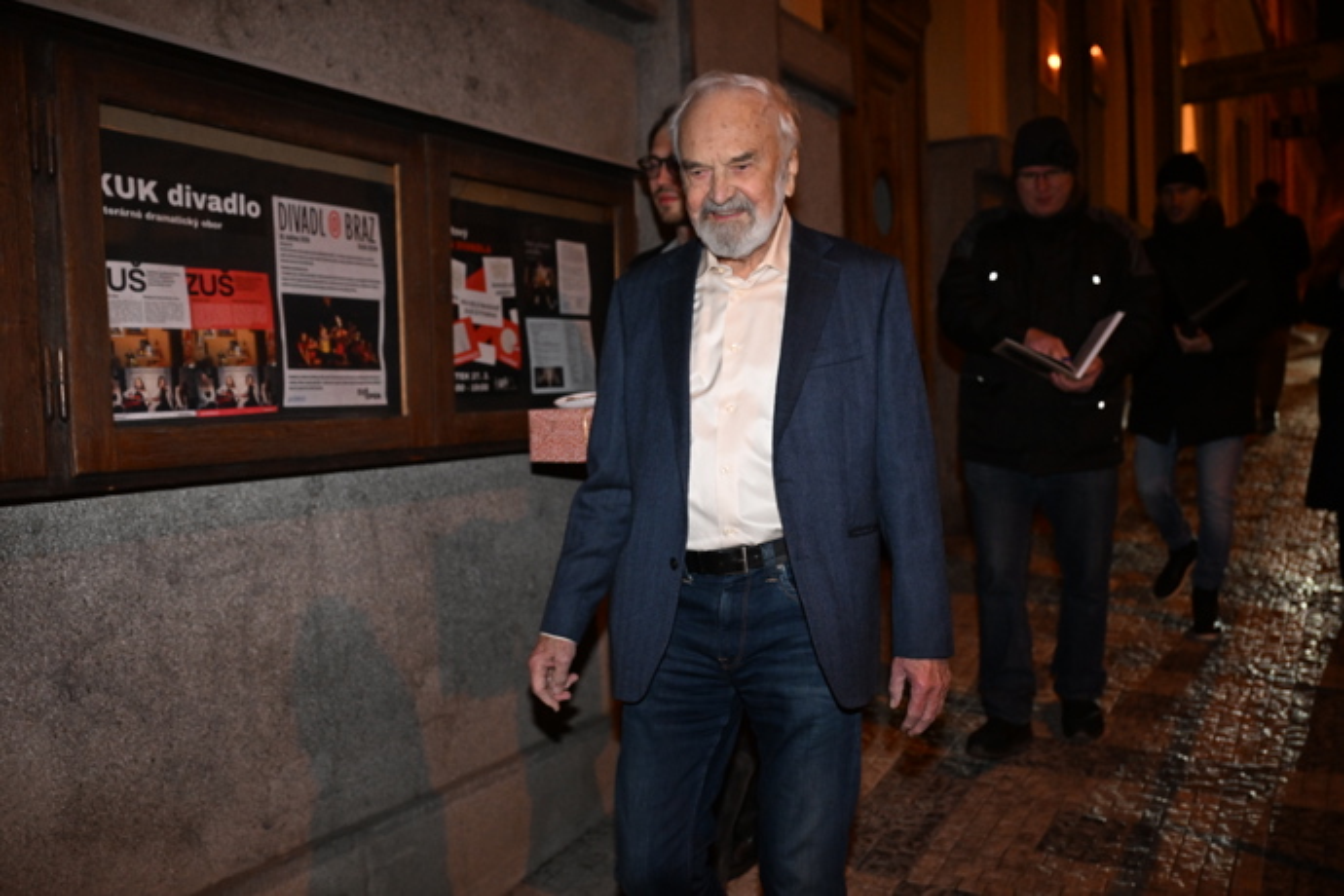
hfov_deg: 57.2
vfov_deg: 40.0
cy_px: 448
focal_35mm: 33
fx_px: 1232
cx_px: 672
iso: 4000
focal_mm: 33
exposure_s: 1/80
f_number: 3.5
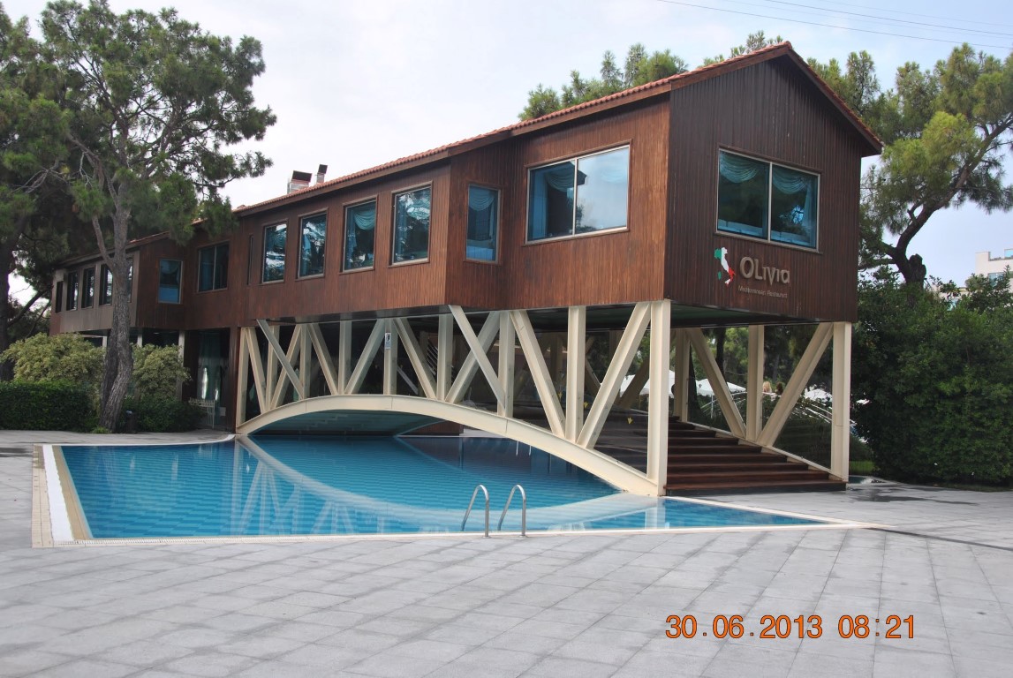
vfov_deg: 37.0
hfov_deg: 53.1
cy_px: 339
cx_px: 506
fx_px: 1014
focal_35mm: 36
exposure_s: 1/200
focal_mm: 24
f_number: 7.1
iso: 100
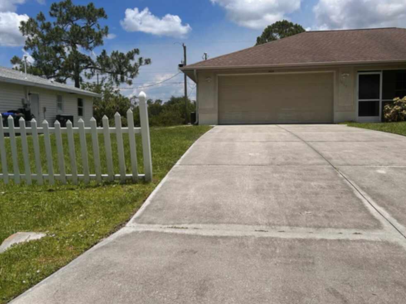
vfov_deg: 41.8
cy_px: 146
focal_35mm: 34
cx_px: 192
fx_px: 399
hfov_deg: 53.9
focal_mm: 5.7
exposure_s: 1/7463
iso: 50
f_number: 1.5
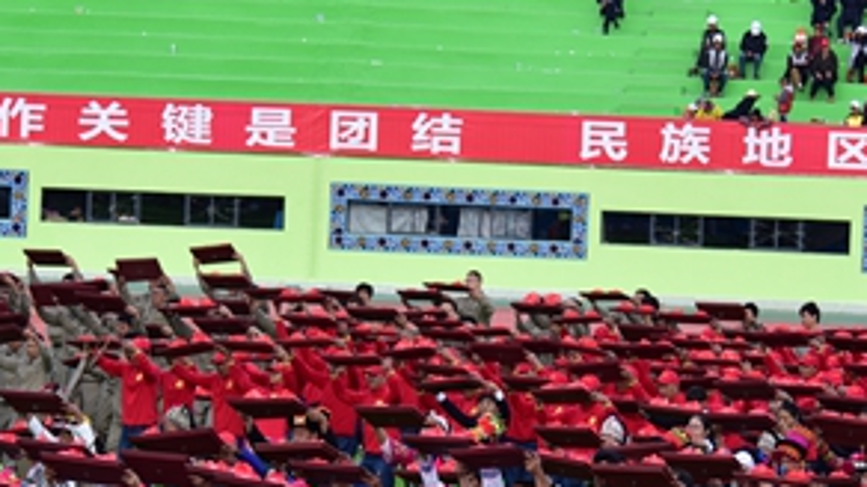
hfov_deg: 7.7
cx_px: 561
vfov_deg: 4.3
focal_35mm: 280
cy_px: 385
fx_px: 6435
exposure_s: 1/400
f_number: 5
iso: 200
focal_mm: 130
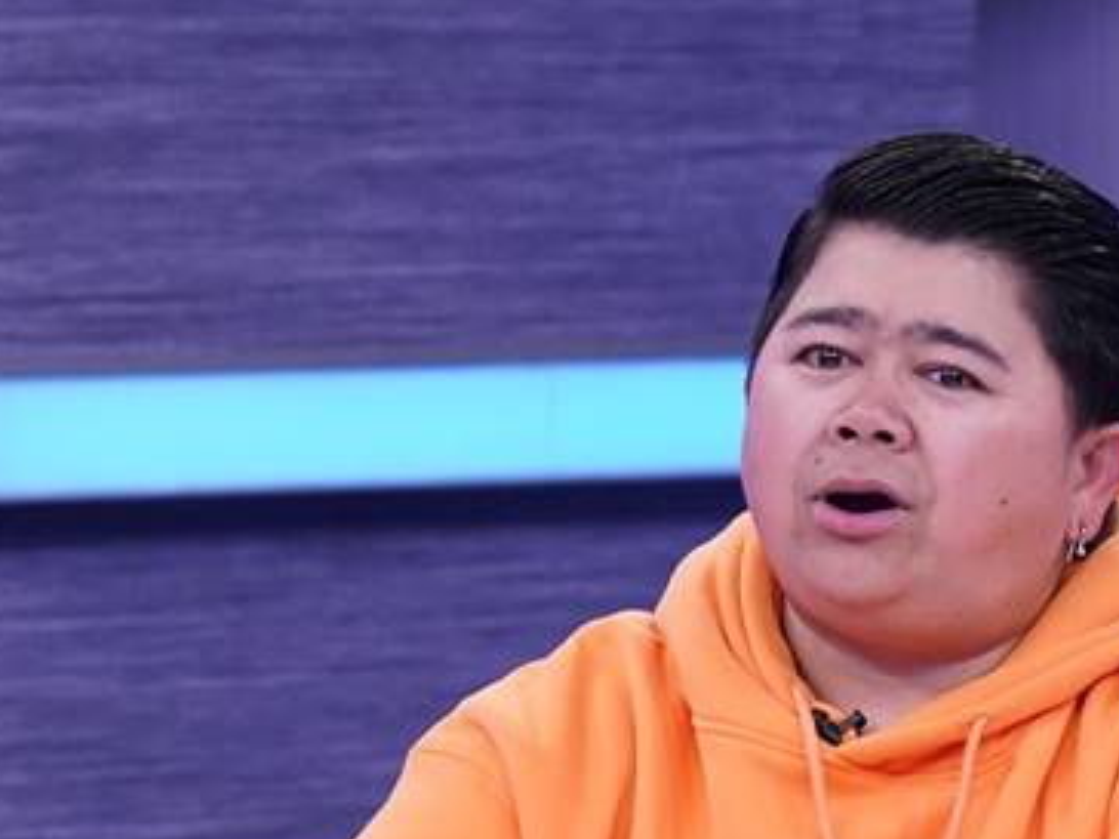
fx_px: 7176
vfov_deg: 6.7
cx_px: 1011
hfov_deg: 8.9
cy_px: 512
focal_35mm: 222
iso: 2000
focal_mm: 105
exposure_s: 1/160
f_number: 5.6
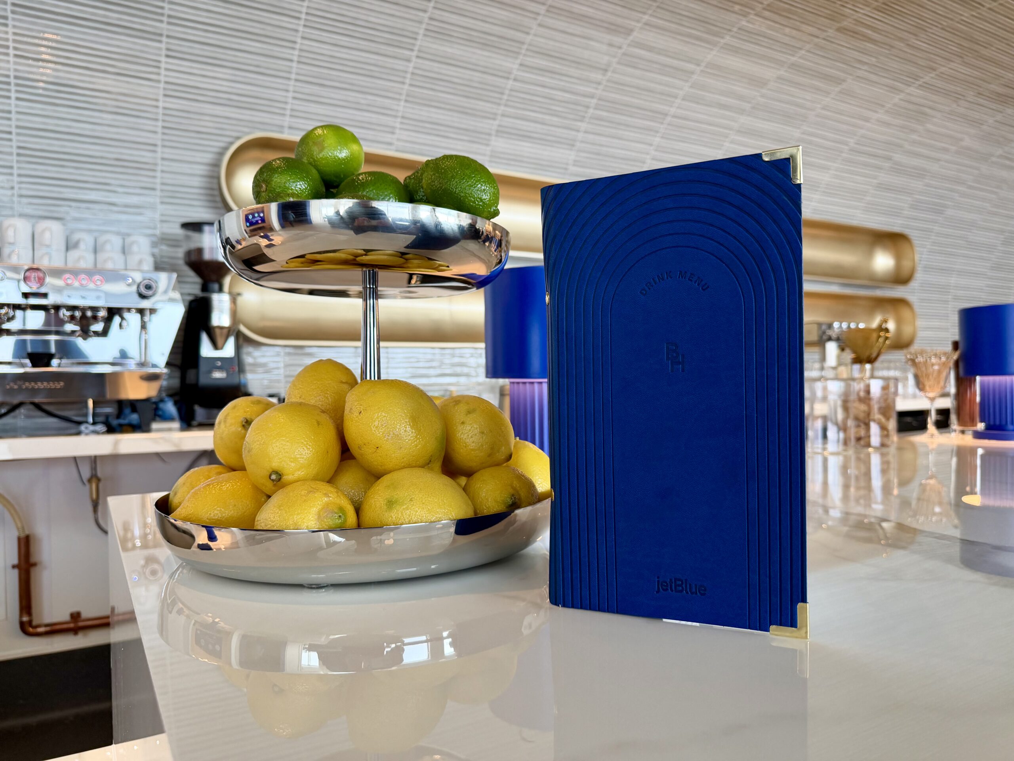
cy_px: 380
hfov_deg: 71.6
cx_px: 507
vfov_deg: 56.8
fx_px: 703
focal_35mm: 24
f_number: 1.78
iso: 160
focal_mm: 6.76
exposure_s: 1/153
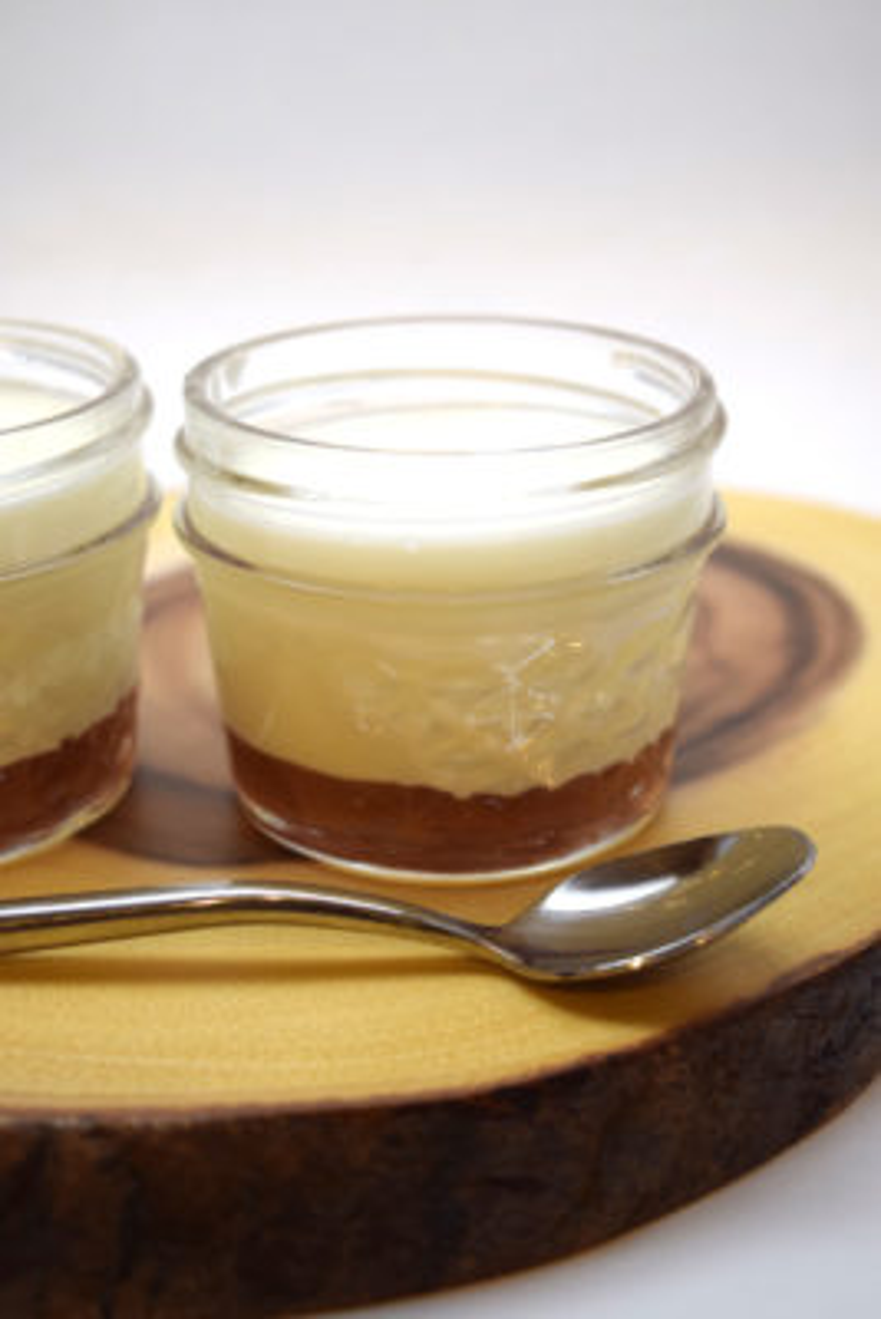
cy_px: 660
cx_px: 440
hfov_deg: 23.8
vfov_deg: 35.0
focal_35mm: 57
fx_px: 2090
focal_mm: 38
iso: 640
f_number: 4.8
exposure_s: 1/60
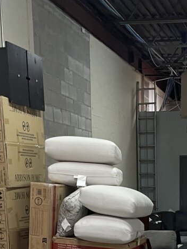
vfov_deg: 20.1
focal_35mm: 88
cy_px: 336
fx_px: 634
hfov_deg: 16.6
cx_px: 157
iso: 100
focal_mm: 4.2
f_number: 1.6
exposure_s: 1/60
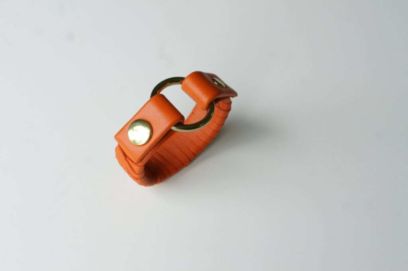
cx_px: 204
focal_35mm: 52
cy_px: 136
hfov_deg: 37.9
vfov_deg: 25.7
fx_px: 595
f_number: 7.1
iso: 400
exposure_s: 1/60
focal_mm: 35
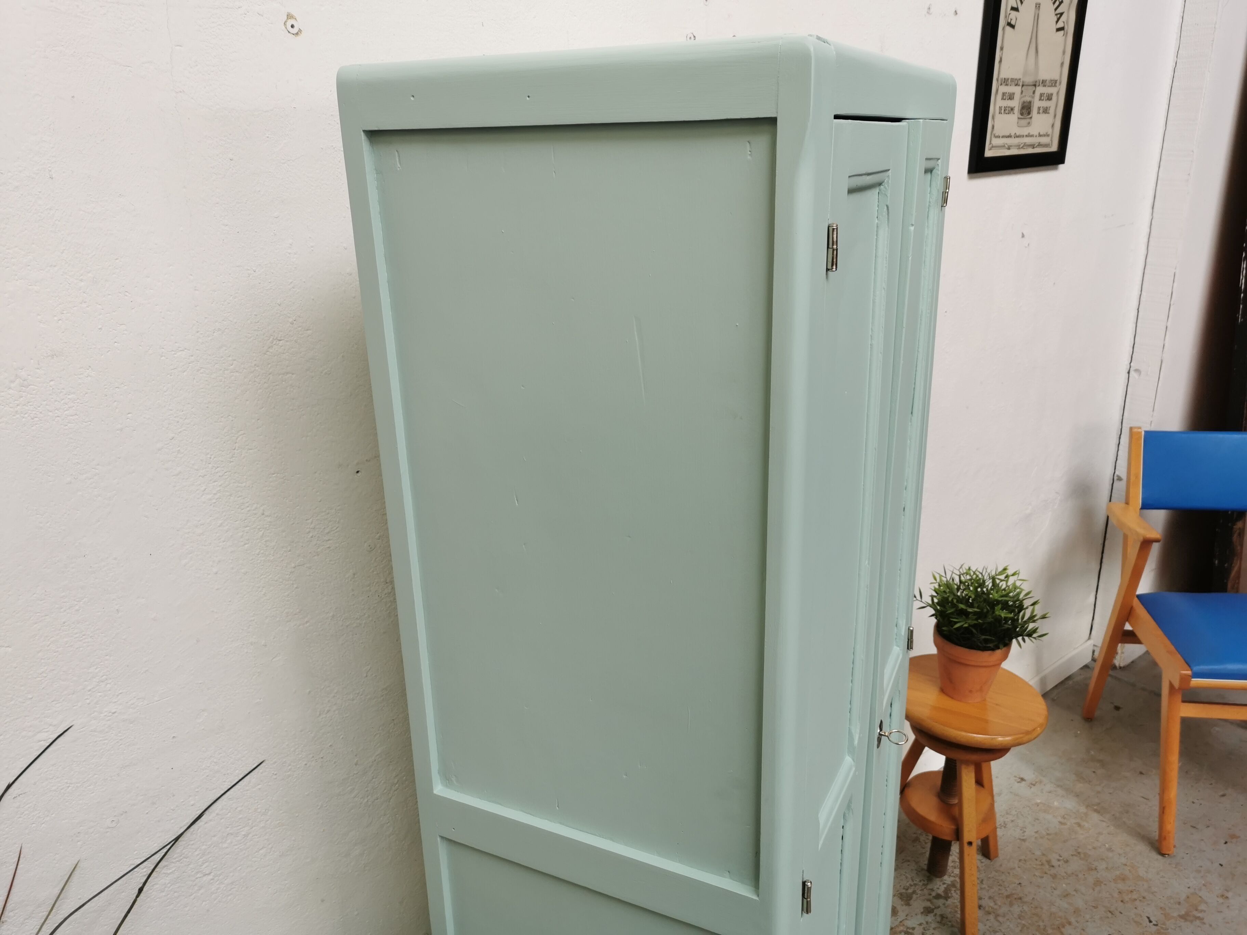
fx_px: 973
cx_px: 624
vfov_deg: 51.4
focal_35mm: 27
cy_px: 468
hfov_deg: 65.3
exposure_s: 1/153
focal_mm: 5.58
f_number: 1.8
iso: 50
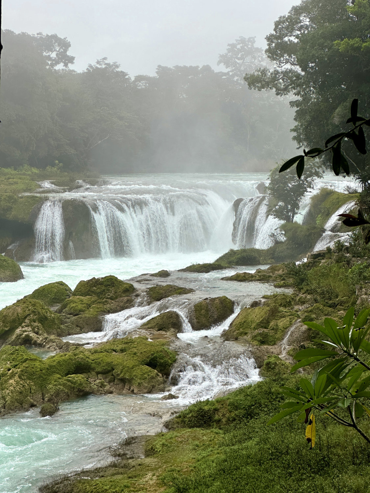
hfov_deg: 19.1
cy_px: 246
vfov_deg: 25.3
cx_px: 185
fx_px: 1097
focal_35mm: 77
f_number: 2.8
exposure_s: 1/99
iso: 64
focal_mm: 9
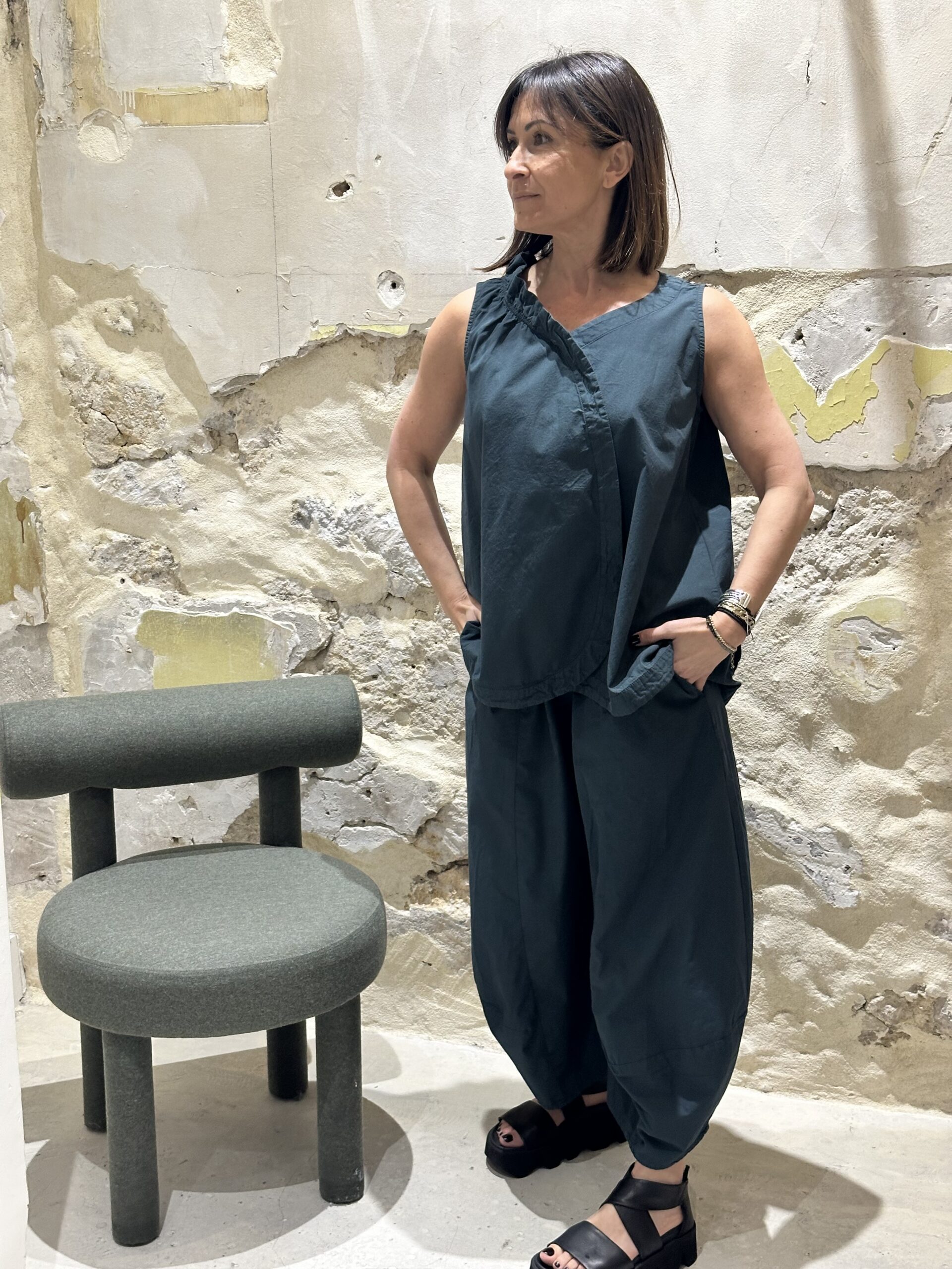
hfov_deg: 30.3
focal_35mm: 48
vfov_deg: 39.7
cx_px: 476
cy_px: 634
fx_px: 1760
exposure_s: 1/50
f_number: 1.78
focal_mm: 6.86
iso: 250
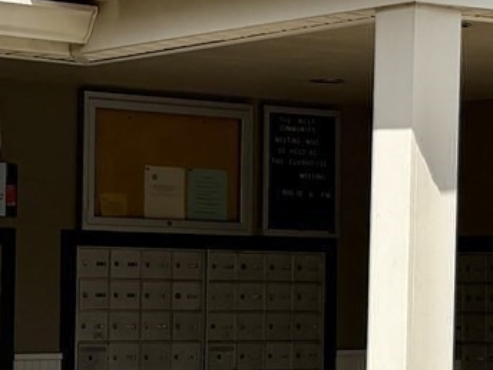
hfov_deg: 12.7
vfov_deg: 9.6
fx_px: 2208
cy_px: 280
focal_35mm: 155
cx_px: 332
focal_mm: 5.96
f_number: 1.6
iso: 50
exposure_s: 1/4608
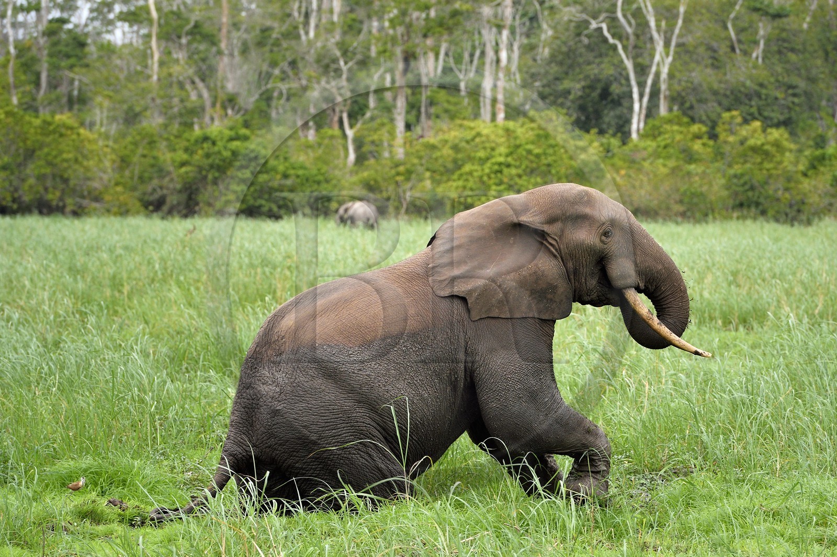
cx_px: 418
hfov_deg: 10.3
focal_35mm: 200
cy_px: 278
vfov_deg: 6.9
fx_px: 4649
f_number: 7.1
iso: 800
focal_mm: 200
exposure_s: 1/400
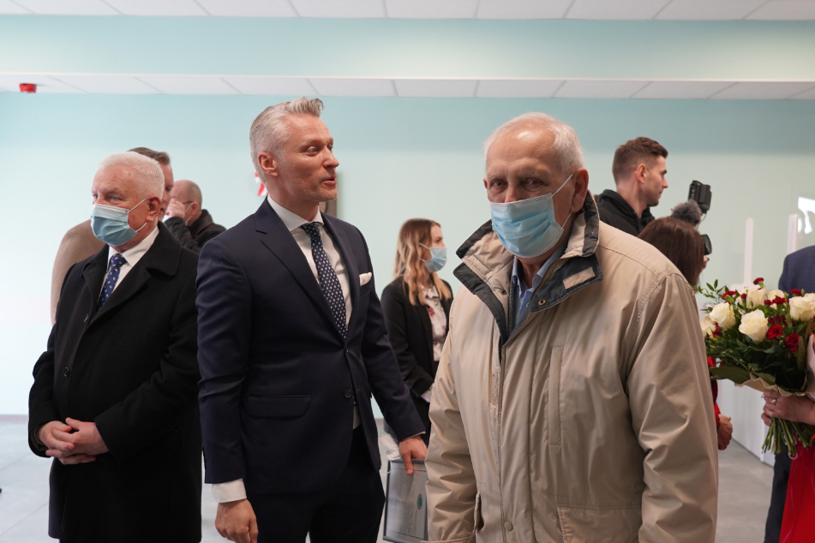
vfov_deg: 32.5
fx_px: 928
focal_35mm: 41
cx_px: 425
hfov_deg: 47.4
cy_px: 325
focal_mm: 30
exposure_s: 1/160
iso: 1000
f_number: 4
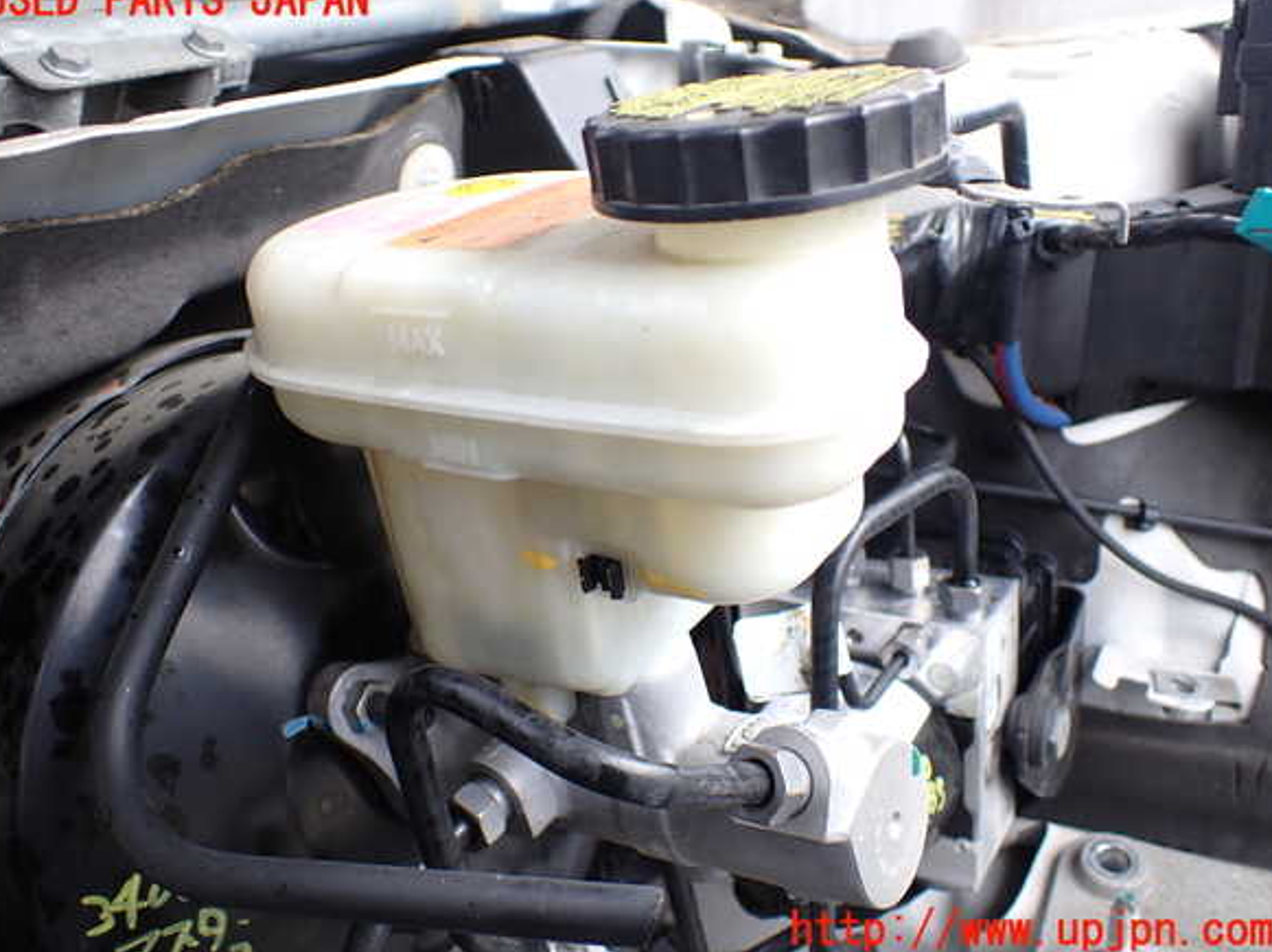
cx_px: 628
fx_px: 1138
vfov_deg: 45.4
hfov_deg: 58.4
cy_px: 466
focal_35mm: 31
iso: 100
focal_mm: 5.4
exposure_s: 1/200
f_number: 2.3
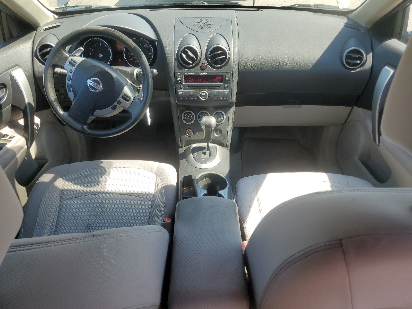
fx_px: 309
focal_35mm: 26
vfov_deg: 53.1
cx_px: 206
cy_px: 154
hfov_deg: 67.3
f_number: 1.5
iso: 50
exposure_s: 1/667
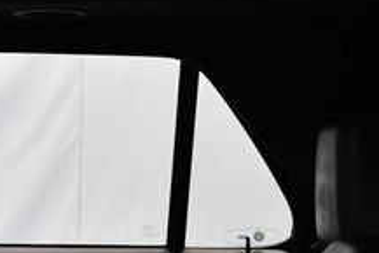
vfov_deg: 12.8
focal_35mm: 106
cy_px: 26
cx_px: -66
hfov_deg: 18.3
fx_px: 1117
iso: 2500
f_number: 3.5
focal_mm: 18
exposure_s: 1/125
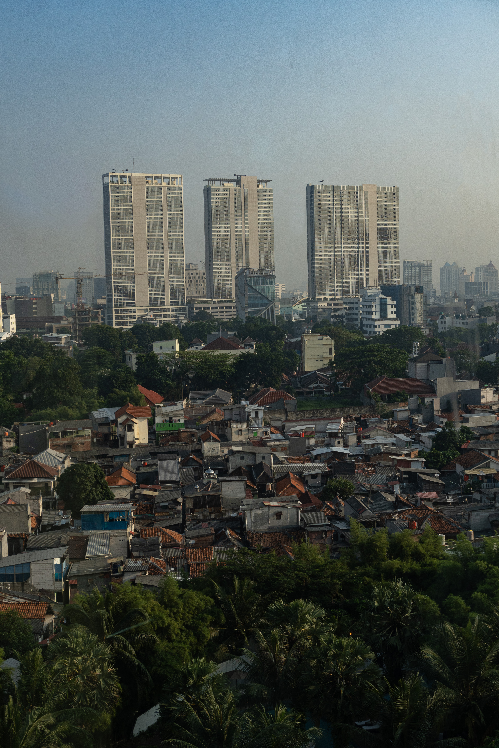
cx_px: 250
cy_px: 374
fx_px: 1060
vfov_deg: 38.9
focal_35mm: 51
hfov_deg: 26.5
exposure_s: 1/250
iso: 200
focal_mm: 34
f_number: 8
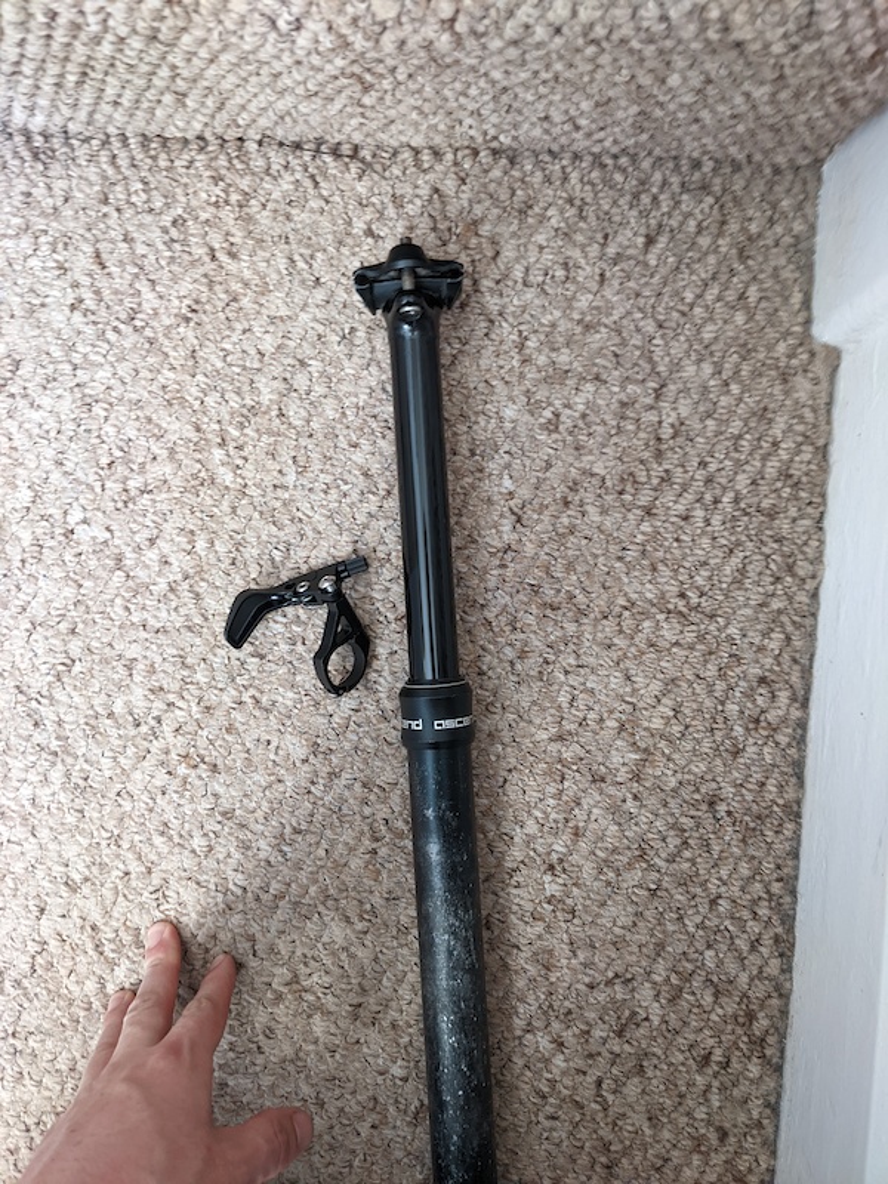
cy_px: 592
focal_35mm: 27
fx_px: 924
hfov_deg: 51.4
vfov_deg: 65.3
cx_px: 444
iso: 195
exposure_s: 1/25
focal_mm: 4.38
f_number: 1.73
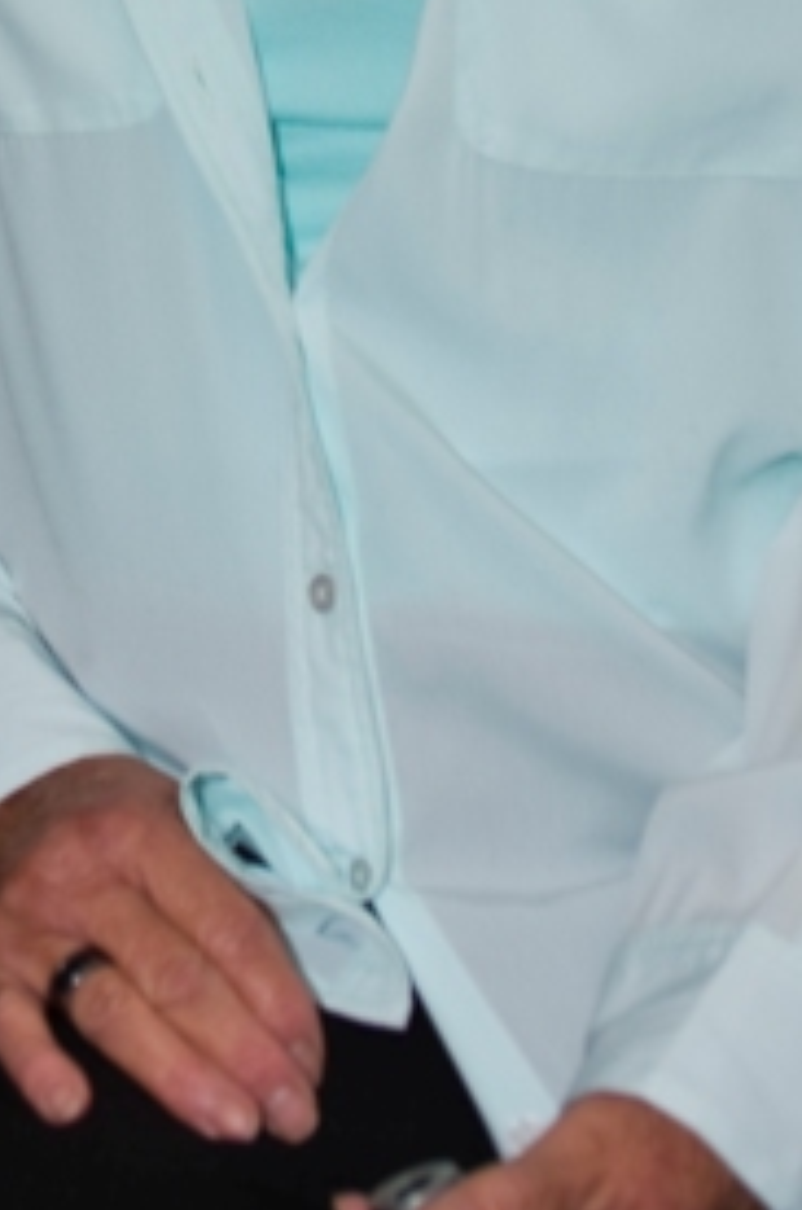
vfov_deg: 14.4
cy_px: -750
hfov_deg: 10.2
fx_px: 4360
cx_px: -362
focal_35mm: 130
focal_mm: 35
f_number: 5
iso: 200
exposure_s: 1/60
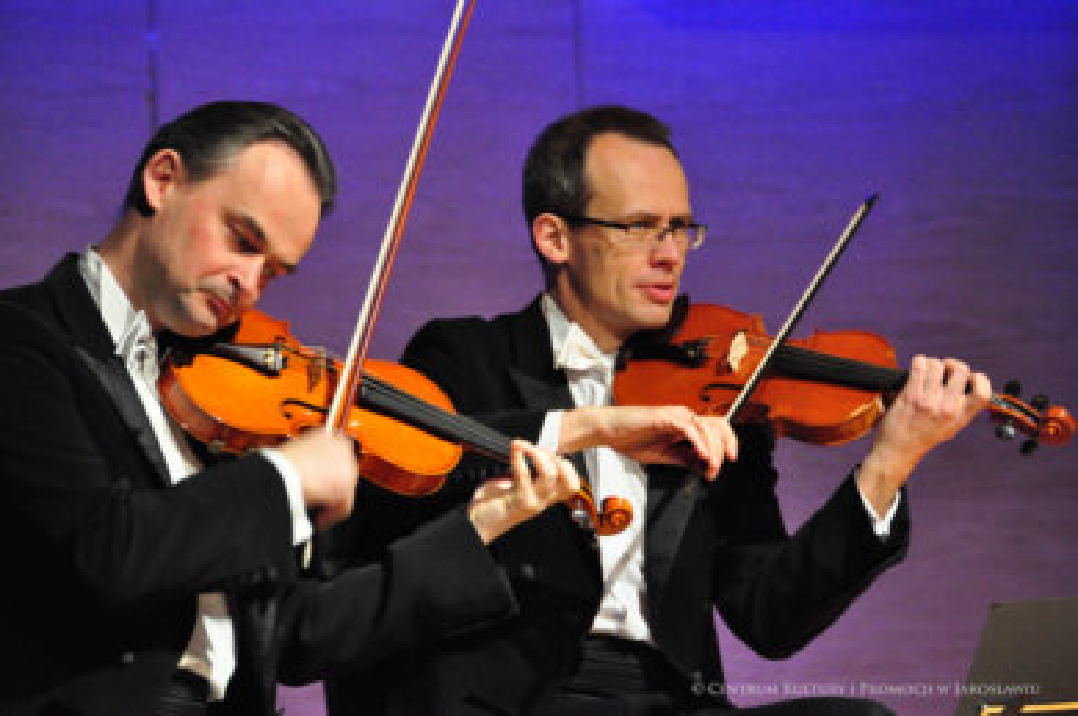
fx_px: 8972
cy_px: 358
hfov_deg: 6.9
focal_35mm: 300
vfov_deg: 4.6
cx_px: 539
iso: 4000
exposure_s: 1/50
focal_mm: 200
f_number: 5.6
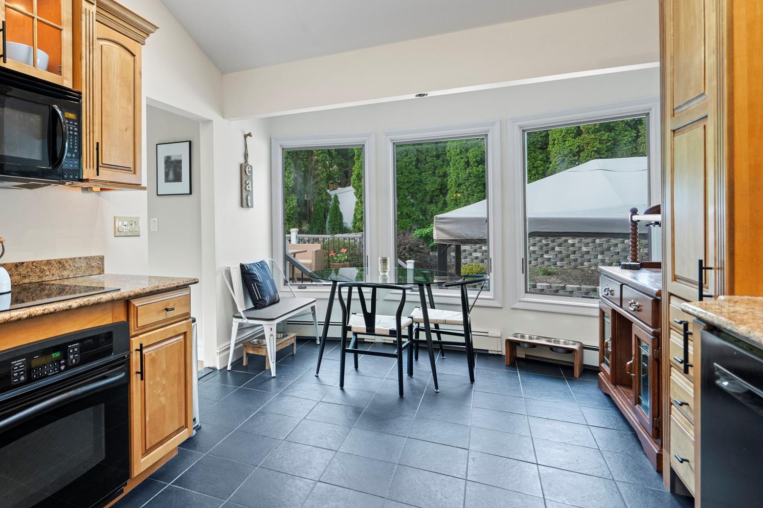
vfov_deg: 59.4
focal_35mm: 21
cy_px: 229
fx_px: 445
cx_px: 264
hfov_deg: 78.9
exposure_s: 1/10
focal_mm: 16
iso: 400
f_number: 5.6
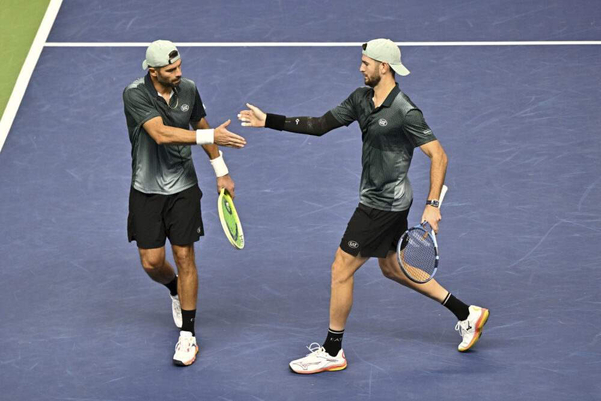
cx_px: 300
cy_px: 200
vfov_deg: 5.9
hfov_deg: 8.9
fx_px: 3872
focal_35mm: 232
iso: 1250
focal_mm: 155
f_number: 2.8
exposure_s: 1/1250
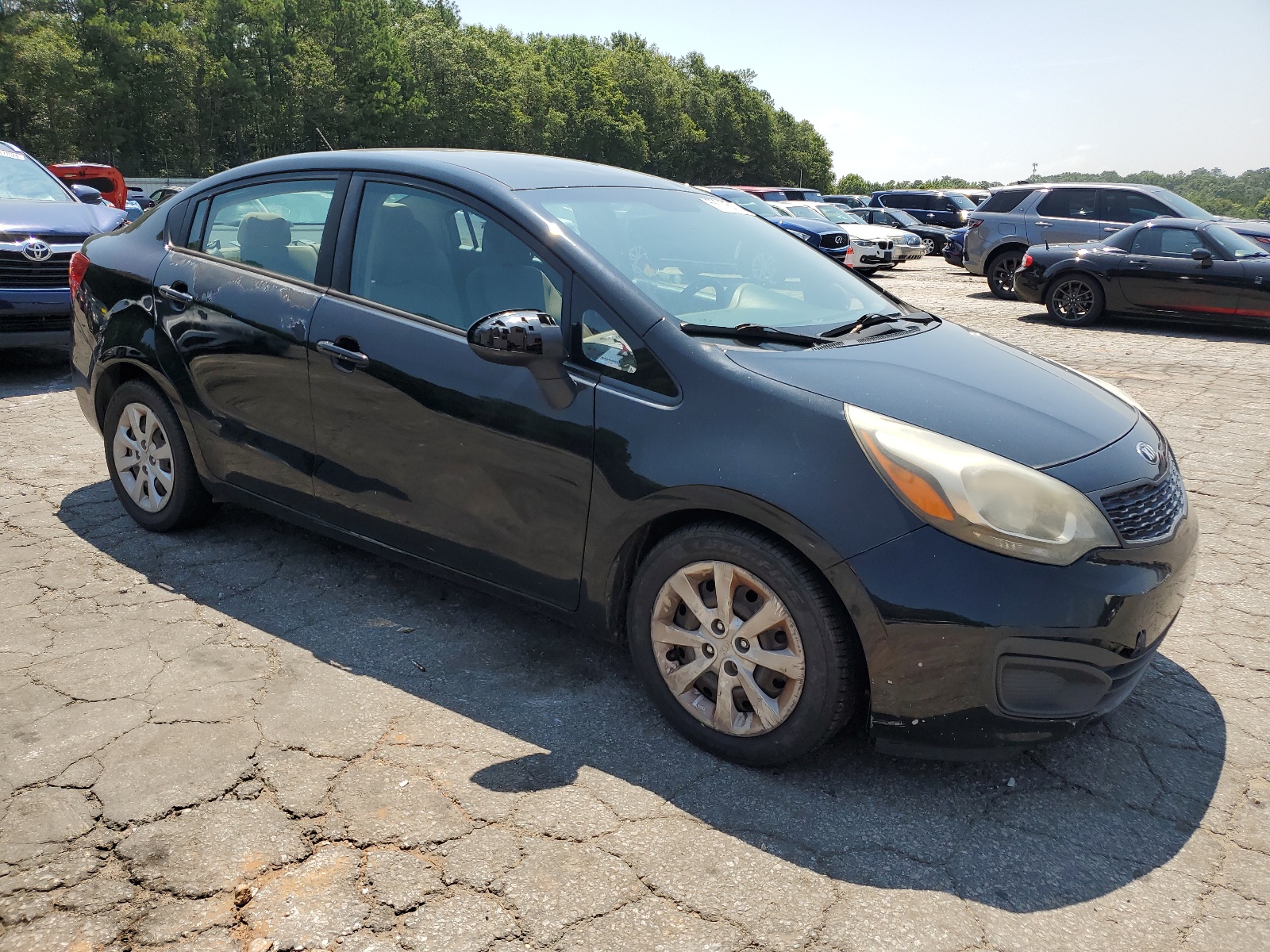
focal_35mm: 26
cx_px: 635
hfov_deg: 67.3
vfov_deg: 53.1
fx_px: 954
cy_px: 476
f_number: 1.5
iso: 50
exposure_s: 1/2500
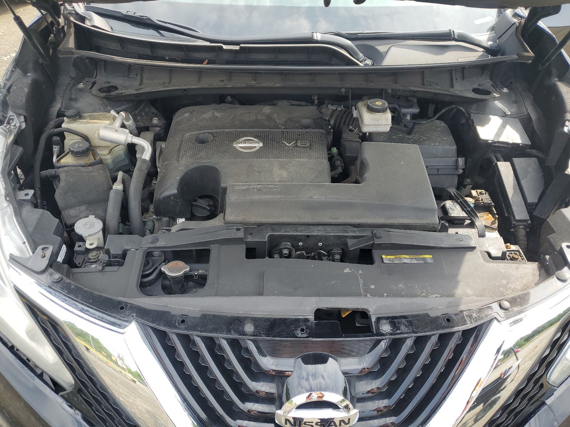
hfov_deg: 67.3
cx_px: 285
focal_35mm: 26
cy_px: 214
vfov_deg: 53.1
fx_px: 428
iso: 50
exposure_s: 1/476
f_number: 1.5
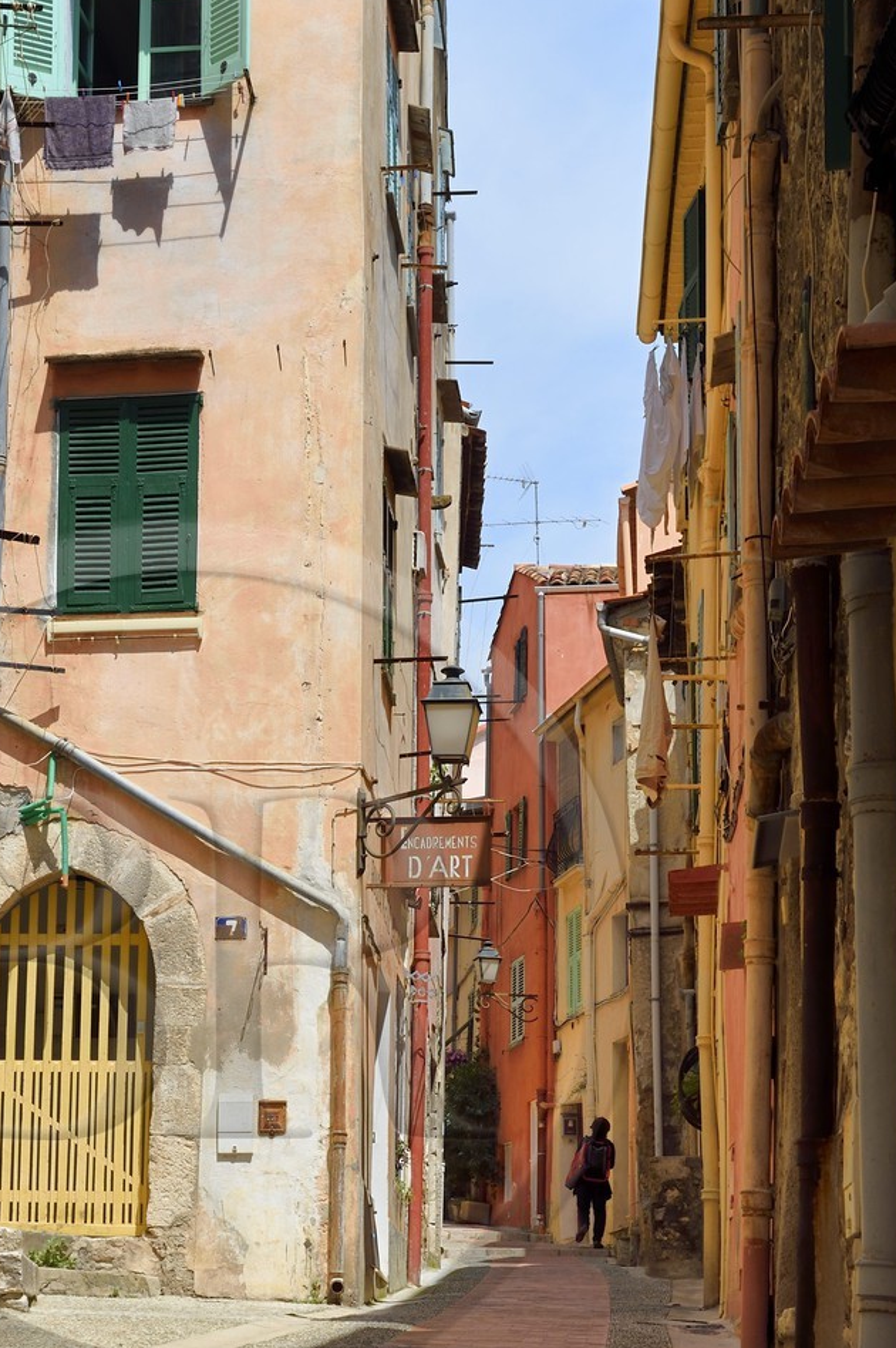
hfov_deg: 17.8
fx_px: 2841
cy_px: 965
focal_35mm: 76
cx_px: 189
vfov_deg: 26.4
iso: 200
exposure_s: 1/250
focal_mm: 45
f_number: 13
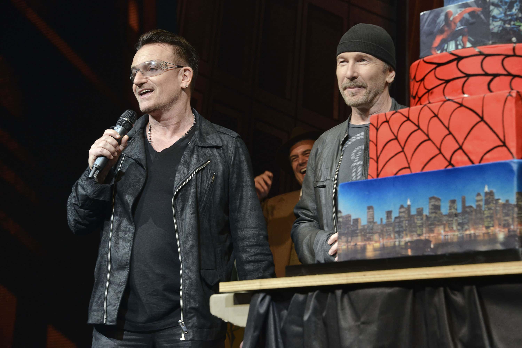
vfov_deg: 11.0
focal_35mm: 125
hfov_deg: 16.4
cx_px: 261
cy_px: 174
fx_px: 1813
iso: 1600
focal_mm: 125
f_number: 9
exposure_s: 1/125
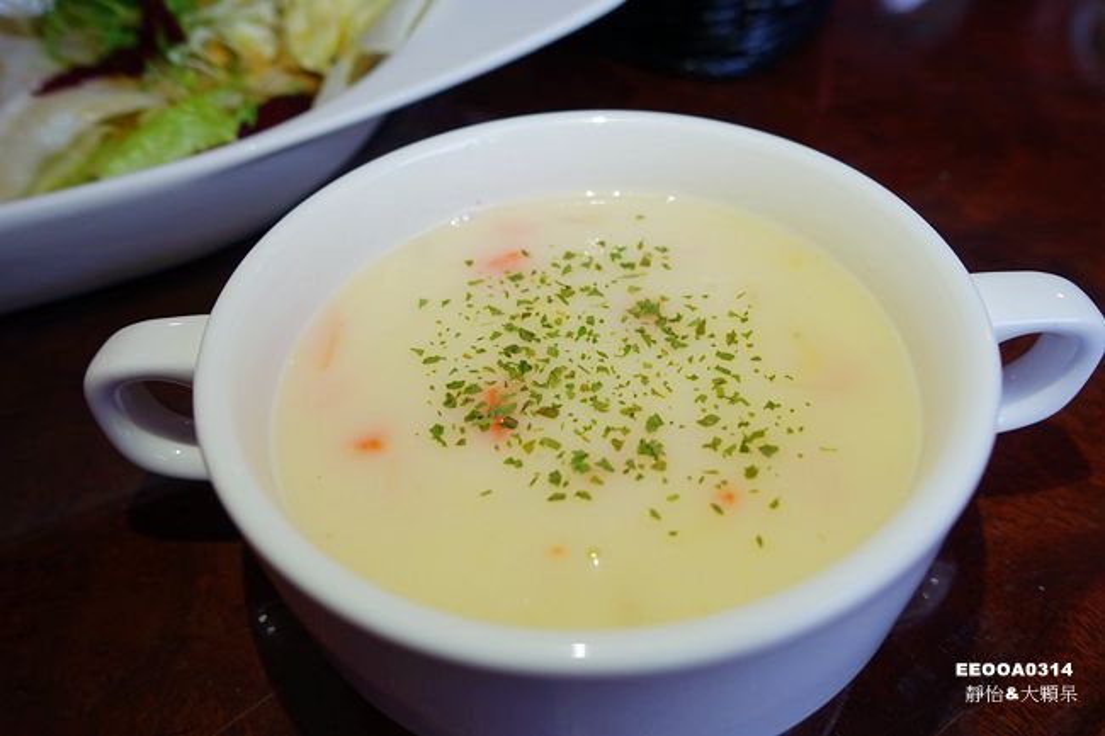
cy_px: 368
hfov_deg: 73.8
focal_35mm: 24
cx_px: 552
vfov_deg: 53.1
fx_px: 736
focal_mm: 8.8
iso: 125
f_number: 2.8
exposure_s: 1/60
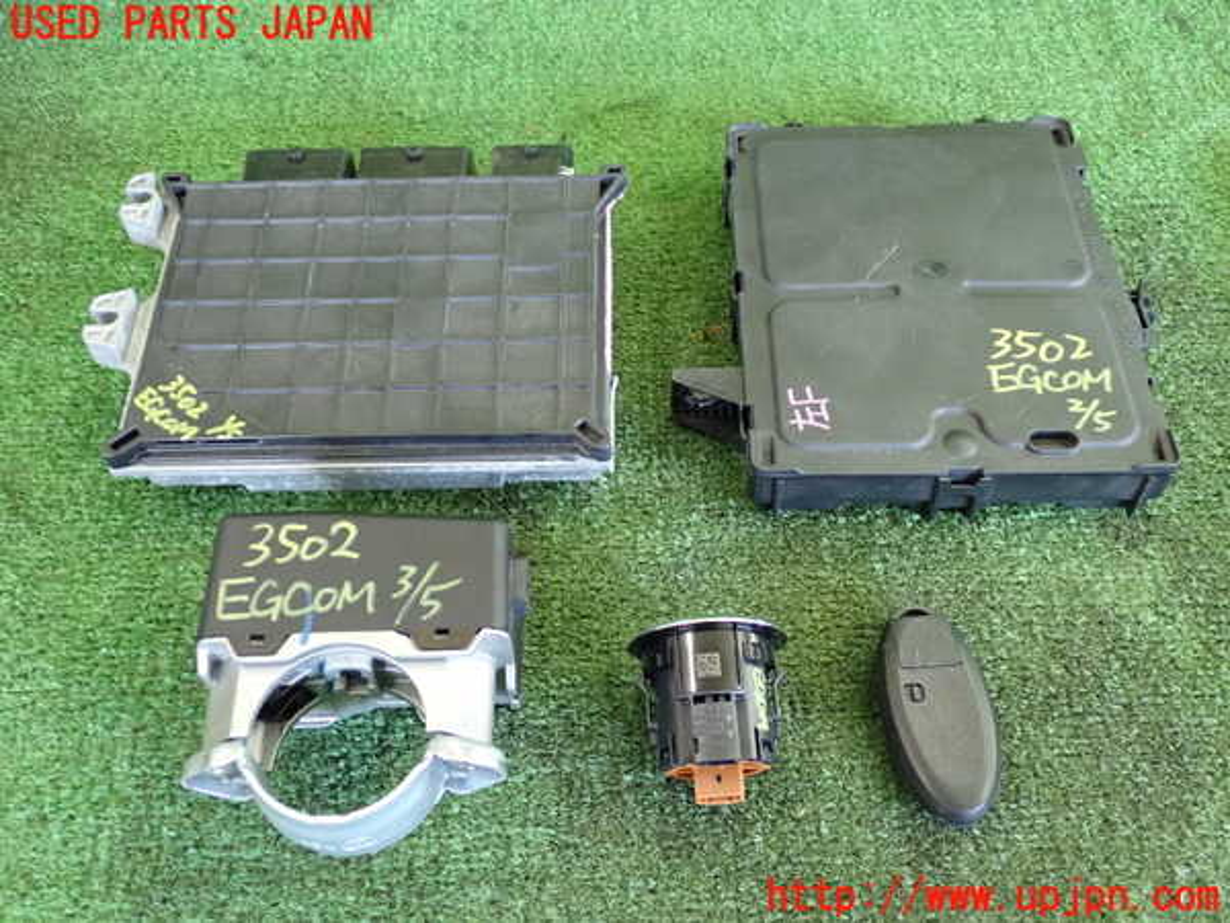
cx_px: 615
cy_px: 462
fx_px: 1279
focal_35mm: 36
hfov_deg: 51.4
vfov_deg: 39.7
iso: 1250
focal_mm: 6.37
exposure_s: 1/125
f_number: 2.5
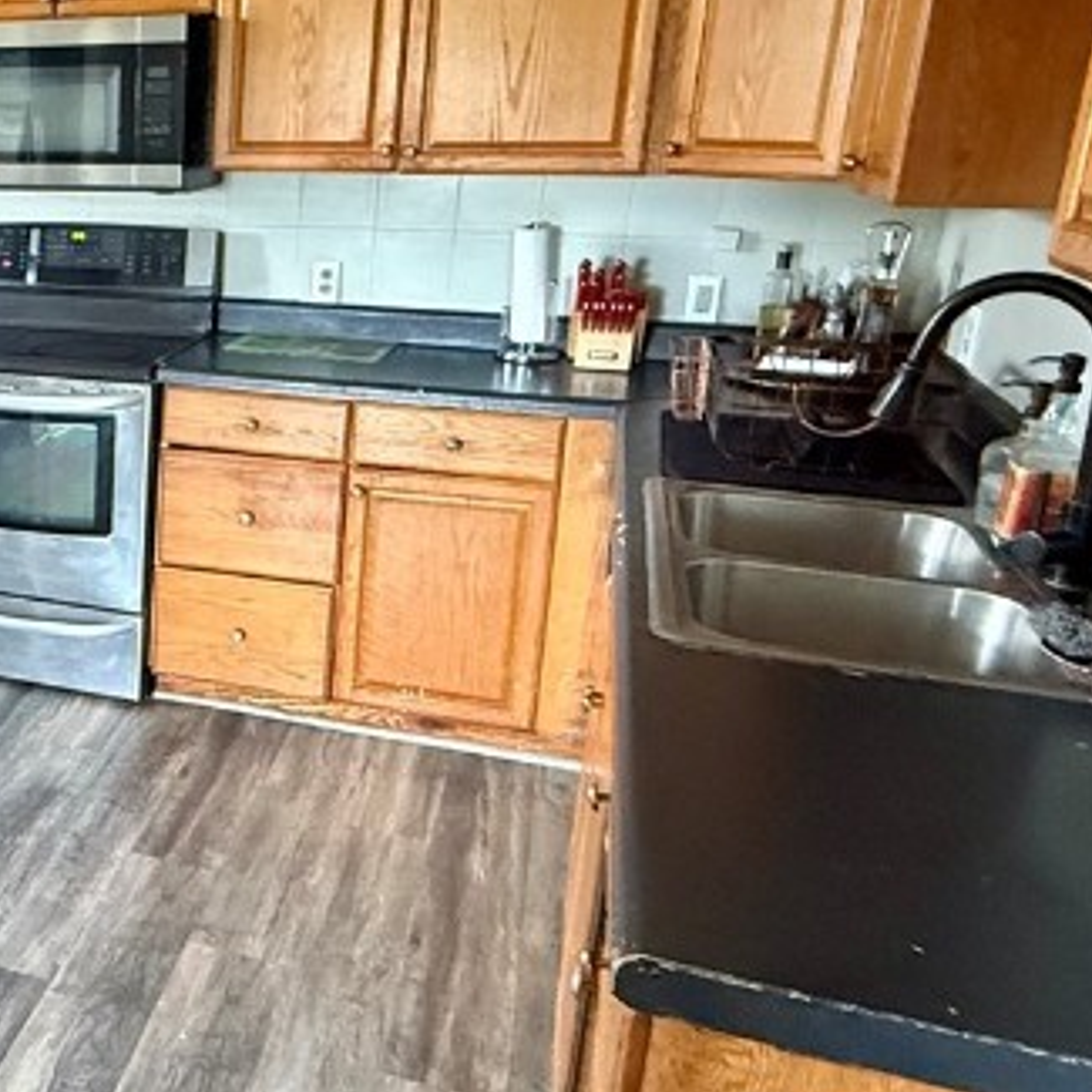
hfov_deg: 37.0
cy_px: 504
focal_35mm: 39
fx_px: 1392
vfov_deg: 42.8
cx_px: -67
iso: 1000
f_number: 2.2
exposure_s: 1/40
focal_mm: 2.22
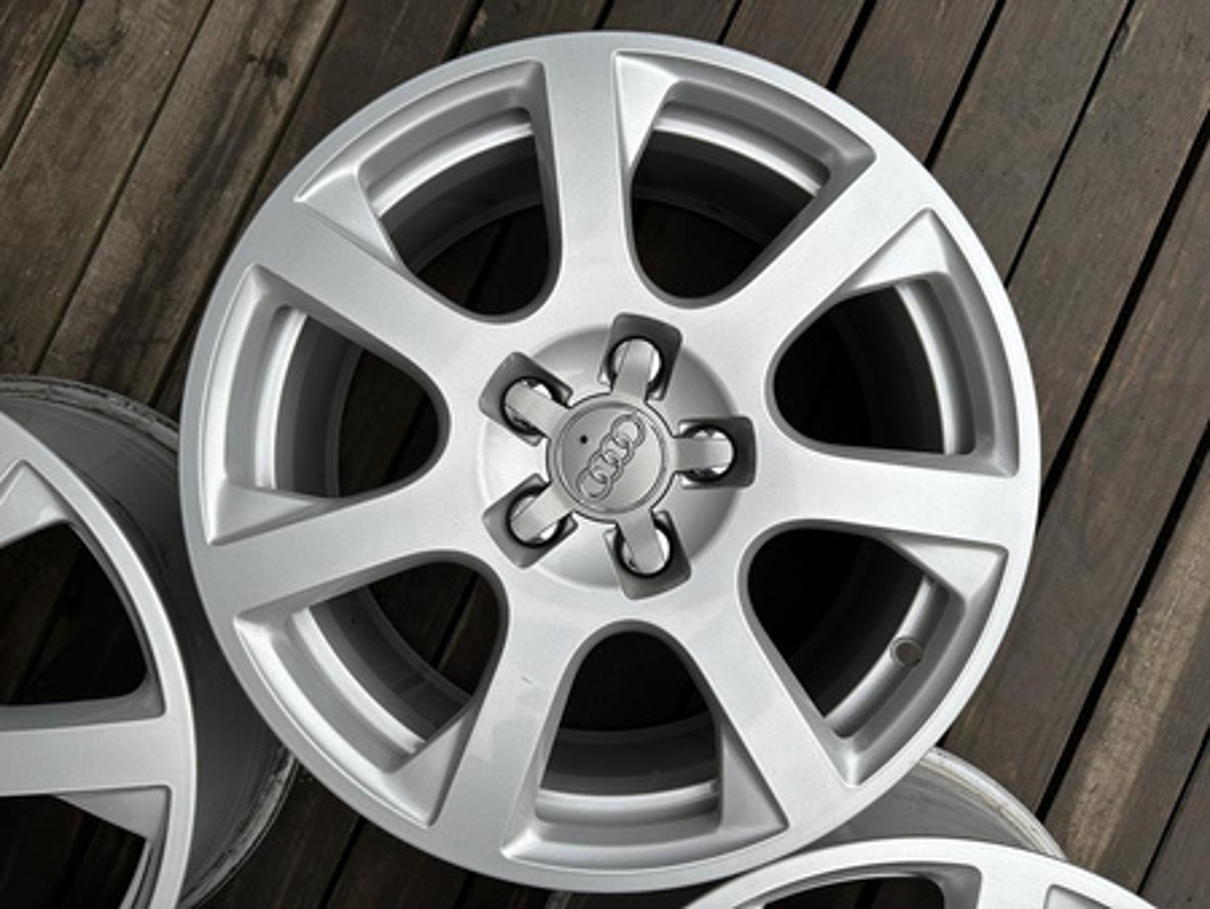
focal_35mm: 24
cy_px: 454
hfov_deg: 71.6
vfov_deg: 56.9
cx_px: 605
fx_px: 839
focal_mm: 6.86
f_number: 1.78
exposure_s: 1/541
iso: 80
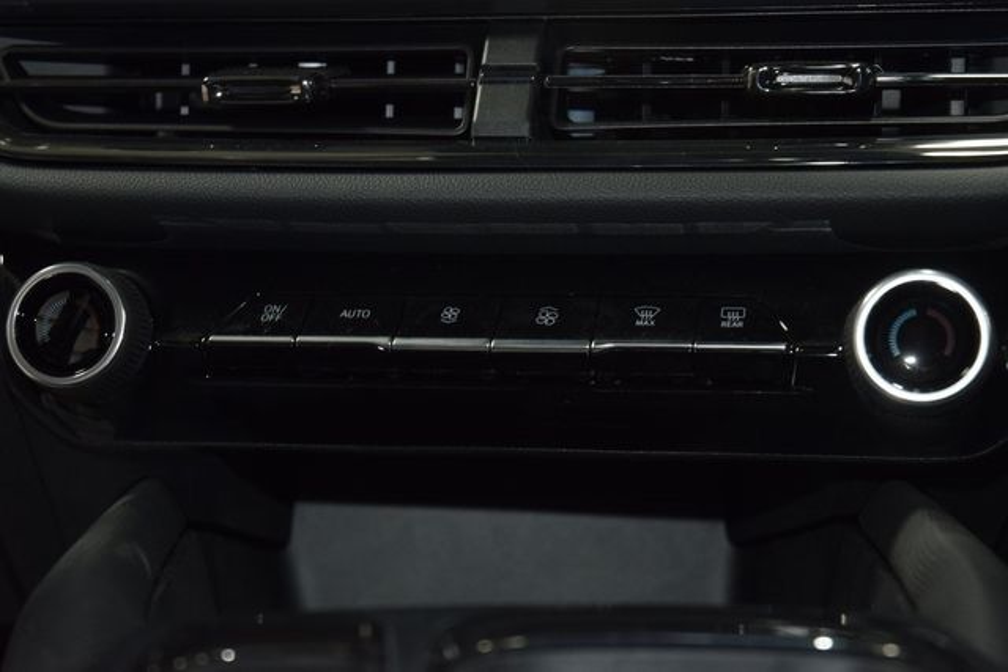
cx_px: 504
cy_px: 336
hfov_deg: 27.0
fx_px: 2100
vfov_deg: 18.2
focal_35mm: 75
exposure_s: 1/25
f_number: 4.5
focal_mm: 50
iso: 800
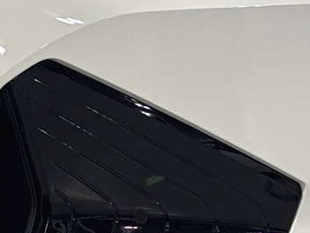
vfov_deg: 9.8
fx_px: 1335
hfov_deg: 12.9
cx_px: -53
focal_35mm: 149
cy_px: -74
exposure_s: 1/120
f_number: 1.6
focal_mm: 5.96
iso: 100
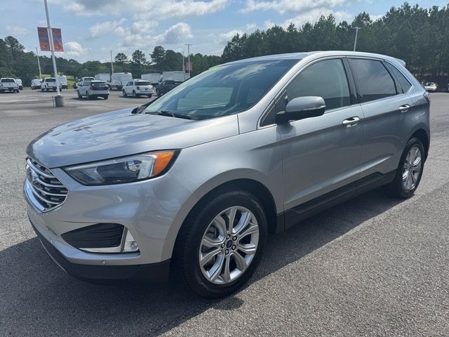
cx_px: 224
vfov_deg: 56.8
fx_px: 311
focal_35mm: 24
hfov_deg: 71.6
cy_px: 168
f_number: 1.78
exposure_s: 1/4950
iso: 80
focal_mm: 6.76
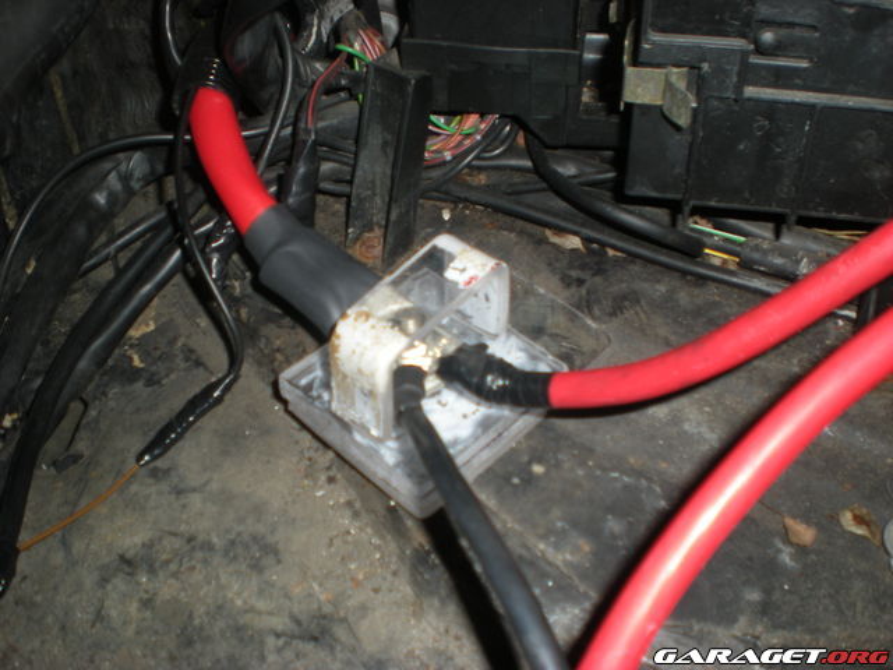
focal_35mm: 38
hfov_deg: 49.0
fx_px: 980
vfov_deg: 37.7
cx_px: 446
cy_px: 335
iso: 64
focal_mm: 6.3
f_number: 3.1
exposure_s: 1/60
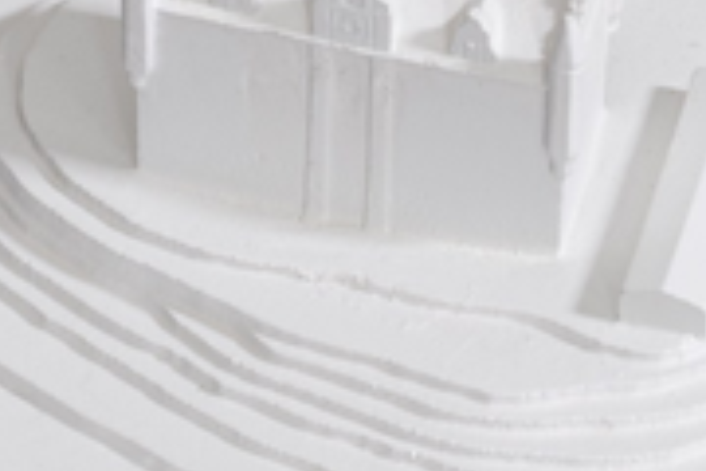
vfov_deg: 4.0
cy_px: -714
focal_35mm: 334
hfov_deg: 6.2
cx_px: 557
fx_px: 6550
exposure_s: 1/2
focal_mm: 50
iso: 100
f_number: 11
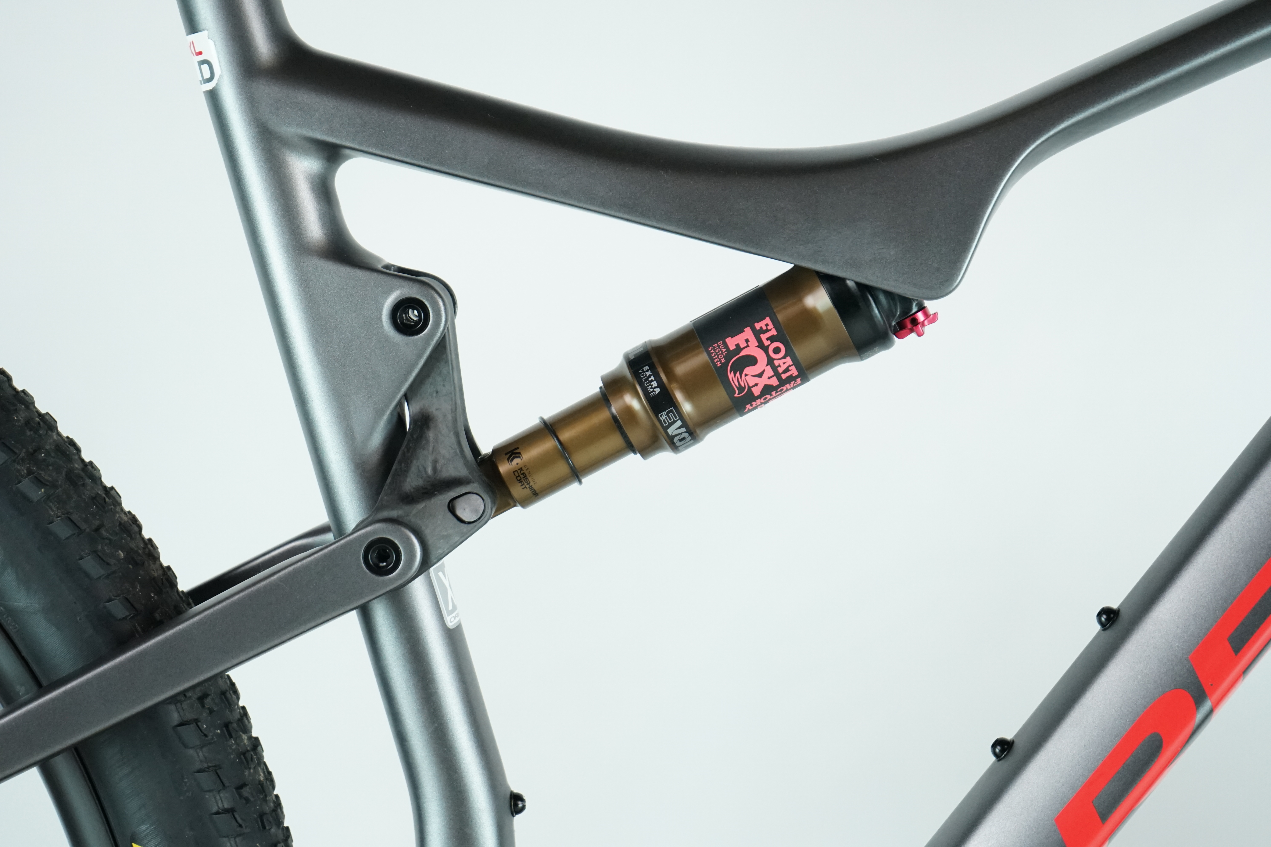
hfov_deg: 28.8
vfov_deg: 19.5
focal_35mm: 70
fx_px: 2471
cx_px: 636
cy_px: 424
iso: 2500
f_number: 5.6
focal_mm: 70
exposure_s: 1/200
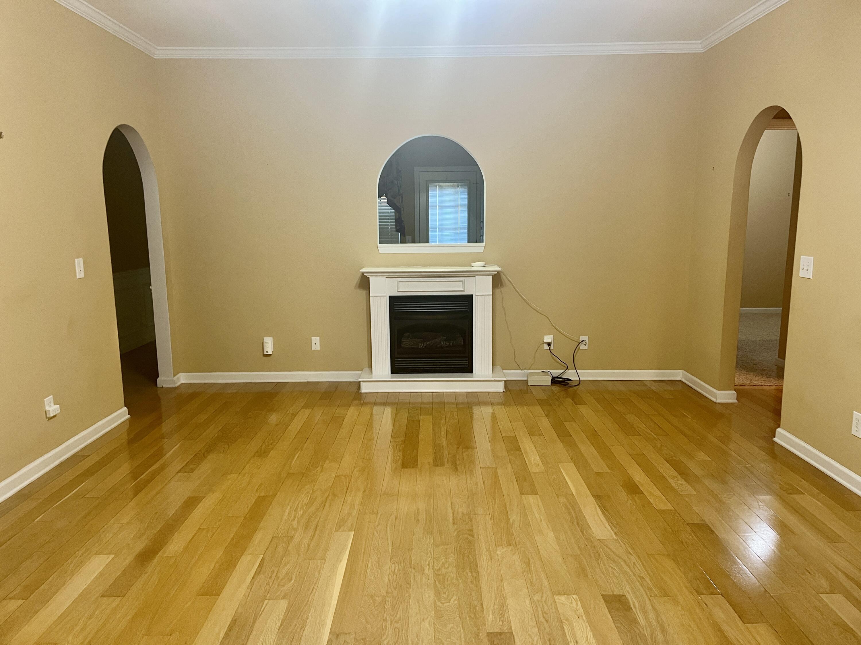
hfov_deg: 67.3
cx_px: 430
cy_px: 322
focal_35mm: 26
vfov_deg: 53.1
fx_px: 647
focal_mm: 5.1
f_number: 1.6
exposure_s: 1/60
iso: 200
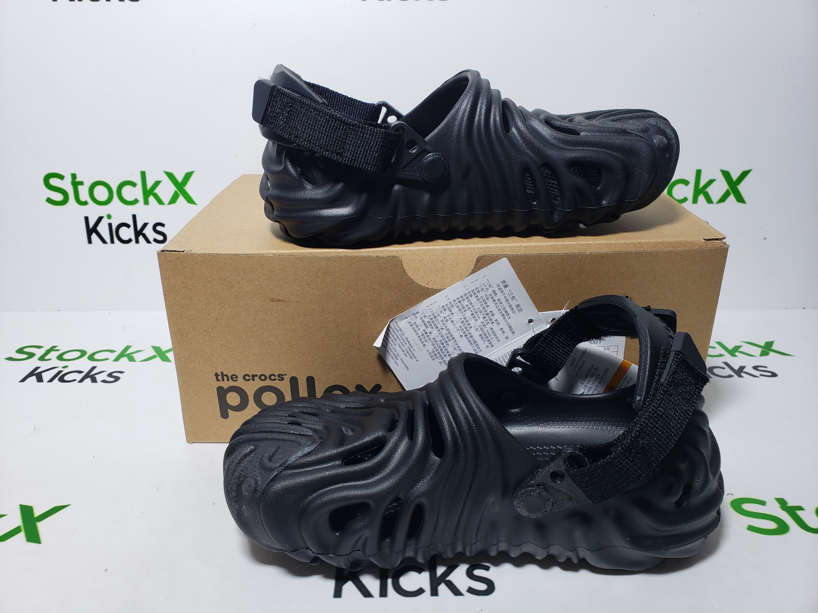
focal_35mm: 26
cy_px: 306
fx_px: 614
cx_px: 409
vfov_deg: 53.1
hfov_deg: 67.3
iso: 50
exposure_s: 1/154
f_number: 2.4
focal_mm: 4.3
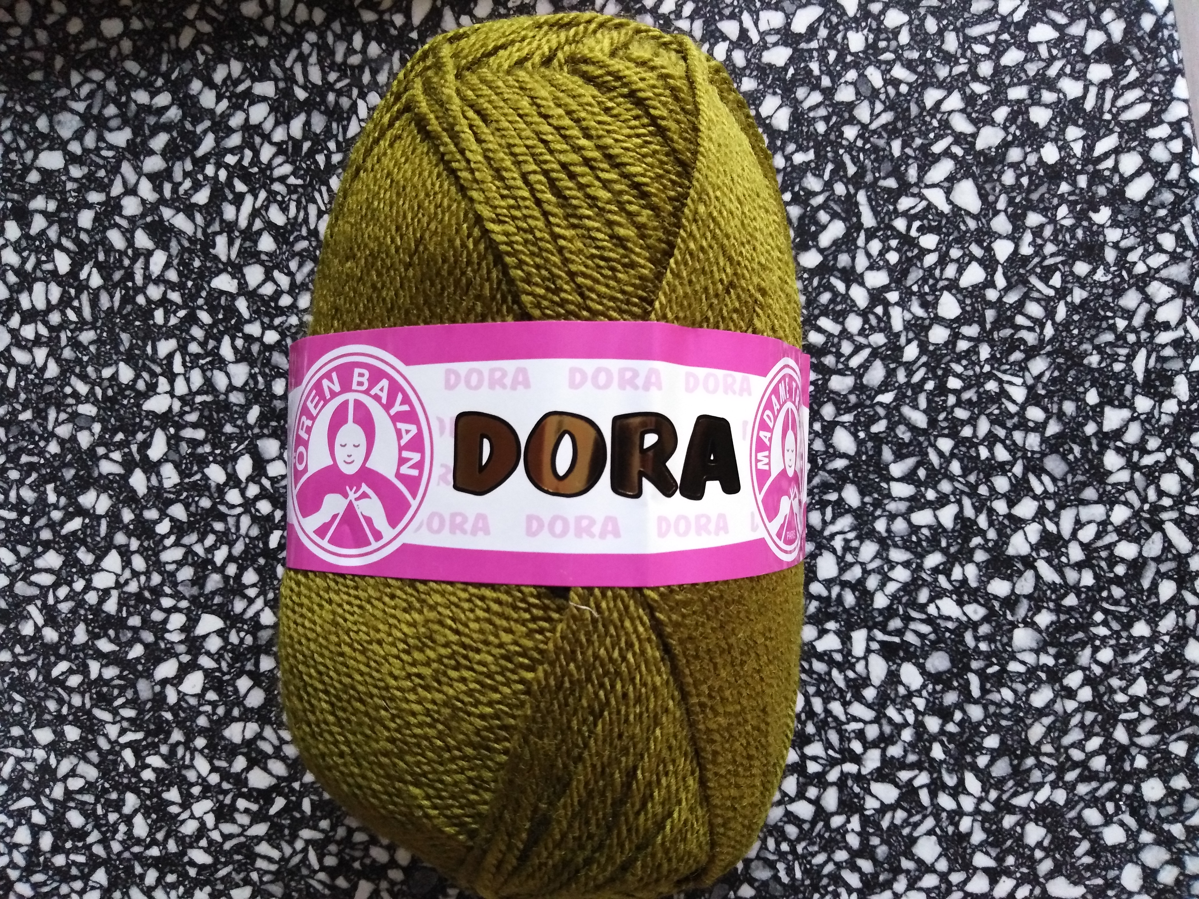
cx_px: 600
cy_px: 450
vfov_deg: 53.1
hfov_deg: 67.3
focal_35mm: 26
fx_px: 901
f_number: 2.2
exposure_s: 1/14.3
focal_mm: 3.46
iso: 769
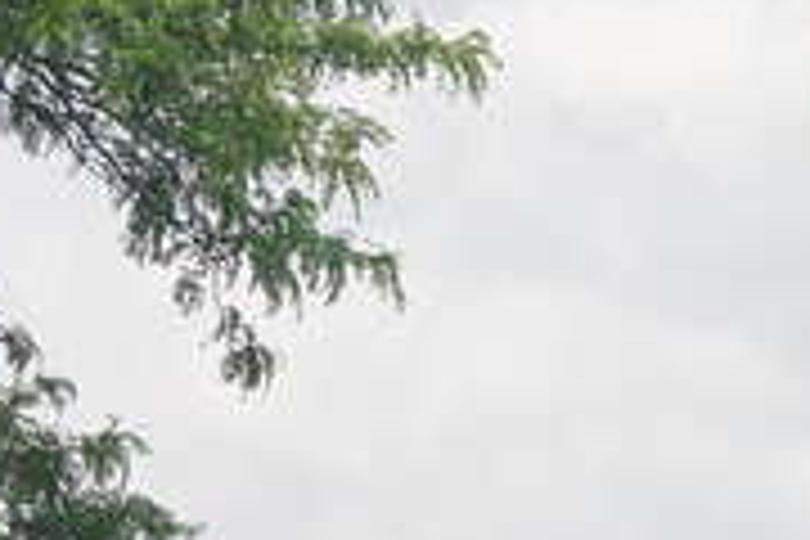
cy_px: 1145
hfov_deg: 9.6
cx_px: 873
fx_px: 4792
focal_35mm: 213
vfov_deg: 6.2
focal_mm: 32
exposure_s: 1/100
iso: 100
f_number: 10
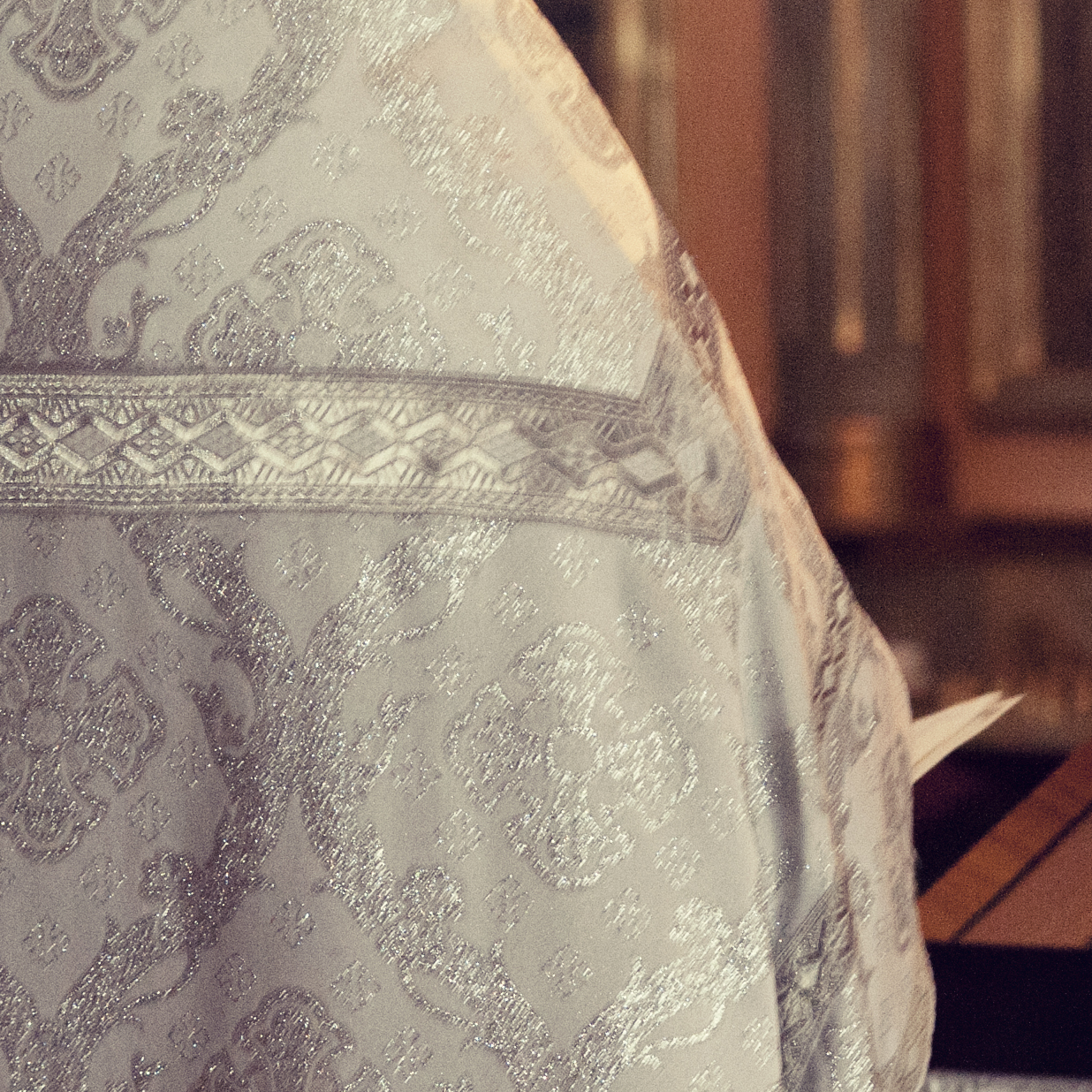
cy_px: 240
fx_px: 10957
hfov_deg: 5.7
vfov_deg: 5.7
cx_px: 853
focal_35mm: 307
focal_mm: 105
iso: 1600
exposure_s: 1/40
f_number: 5
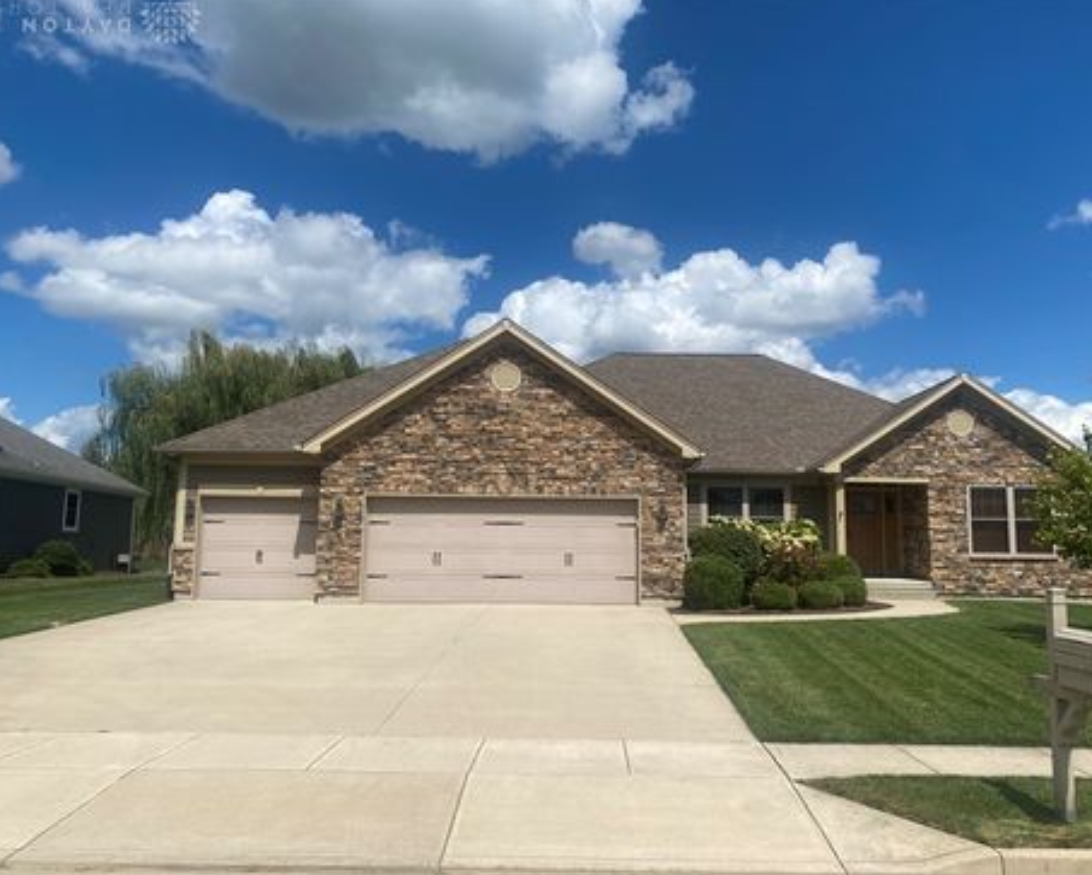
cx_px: 581
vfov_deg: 51.6
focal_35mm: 28
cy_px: 442
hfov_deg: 62.1
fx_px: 906
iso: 32
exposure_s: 1/6061
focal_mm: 4.25
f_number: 1.8
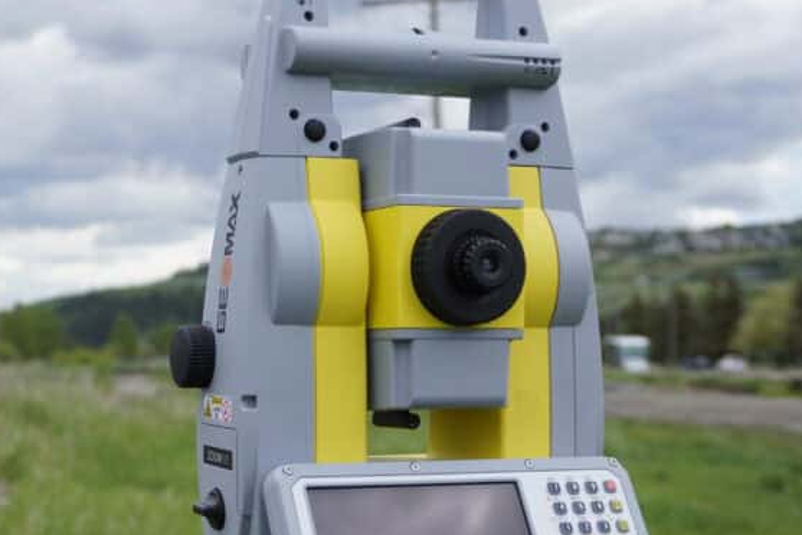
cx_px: 167
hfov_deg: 28.7
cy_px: 340
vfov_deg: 19.7
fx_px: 1536
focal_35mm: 69
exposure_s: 1/2500
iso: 400
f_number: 4.5
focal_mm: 25
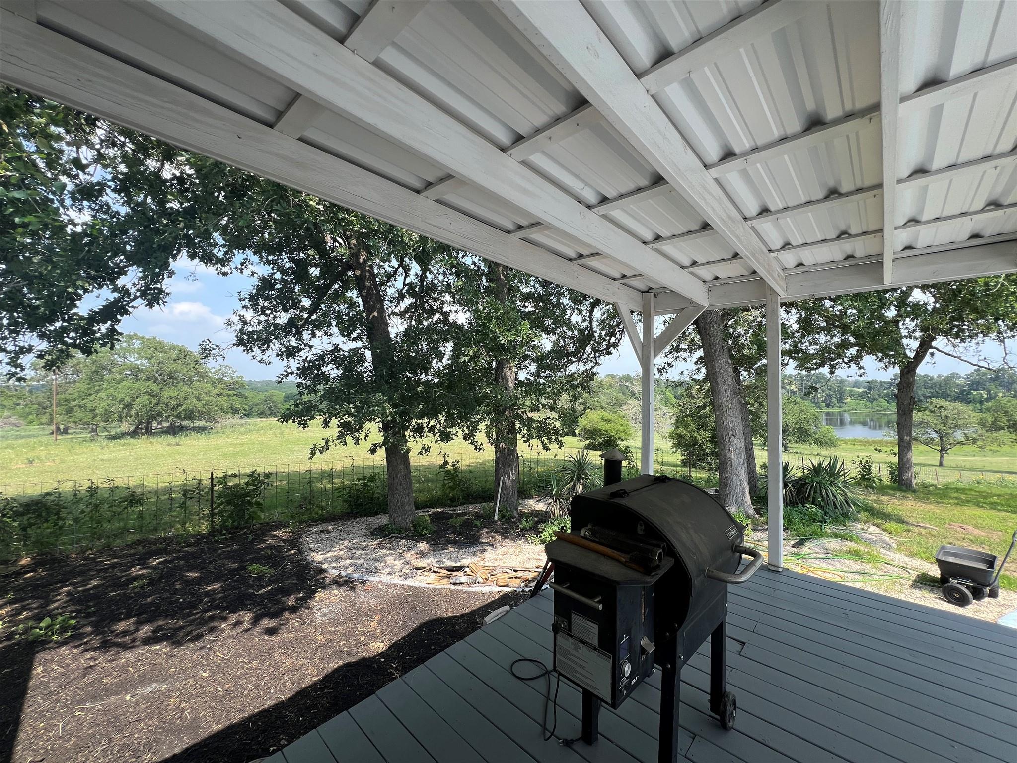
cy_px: 382
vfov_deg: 89.9
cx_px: 508
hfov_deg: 106.2
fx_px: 382
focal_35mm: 13
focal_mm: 1.57
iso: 32
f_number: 1.8
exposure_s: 1/567
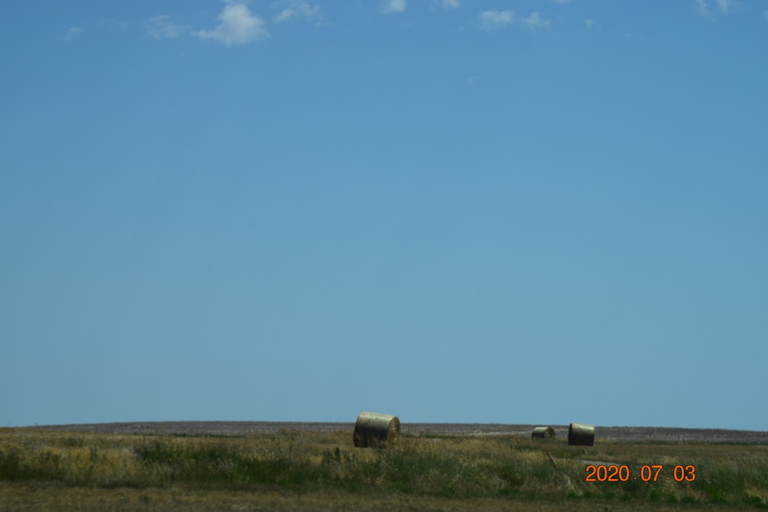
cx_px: 384
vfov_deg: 8.7
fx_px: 3360
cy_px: 256
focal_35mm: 158
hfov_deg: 13.0
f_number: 11
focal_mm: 105
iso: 200
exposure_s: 1/500
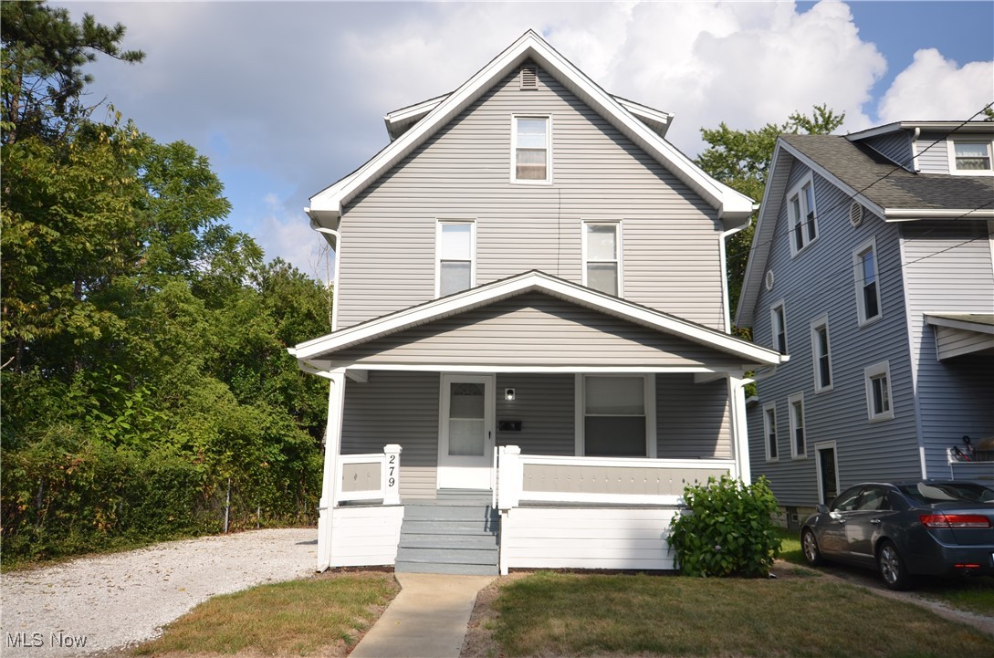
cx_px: 497
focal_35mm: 30
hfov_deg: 62.0
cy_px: 329
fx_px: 827
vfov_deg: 43.4
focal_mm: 20
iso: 100
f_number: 6.3
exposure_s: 1/250
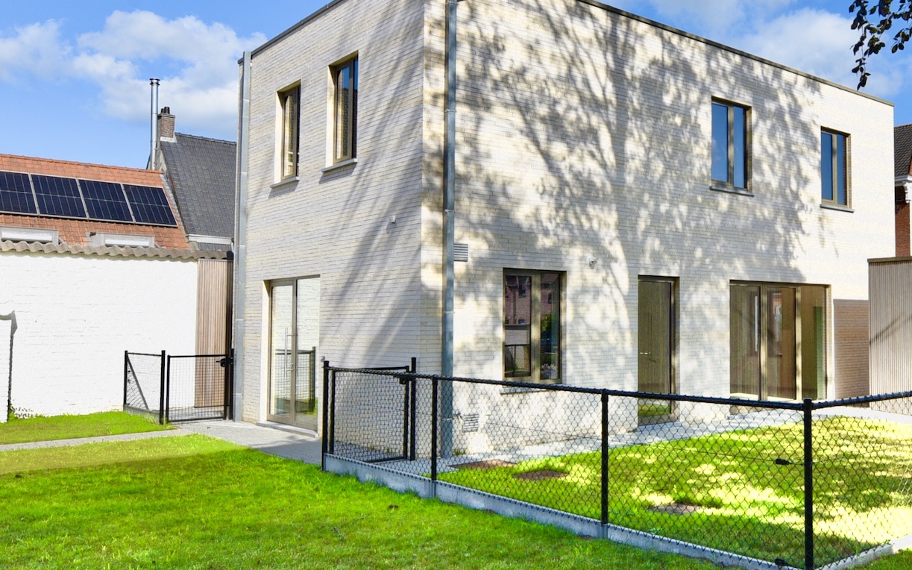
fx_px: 596
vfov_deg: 50.4
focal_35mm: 24
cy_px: 364
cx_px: 658
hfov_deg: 70.9
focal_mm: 15
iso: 200
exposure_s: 1/400
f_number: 10
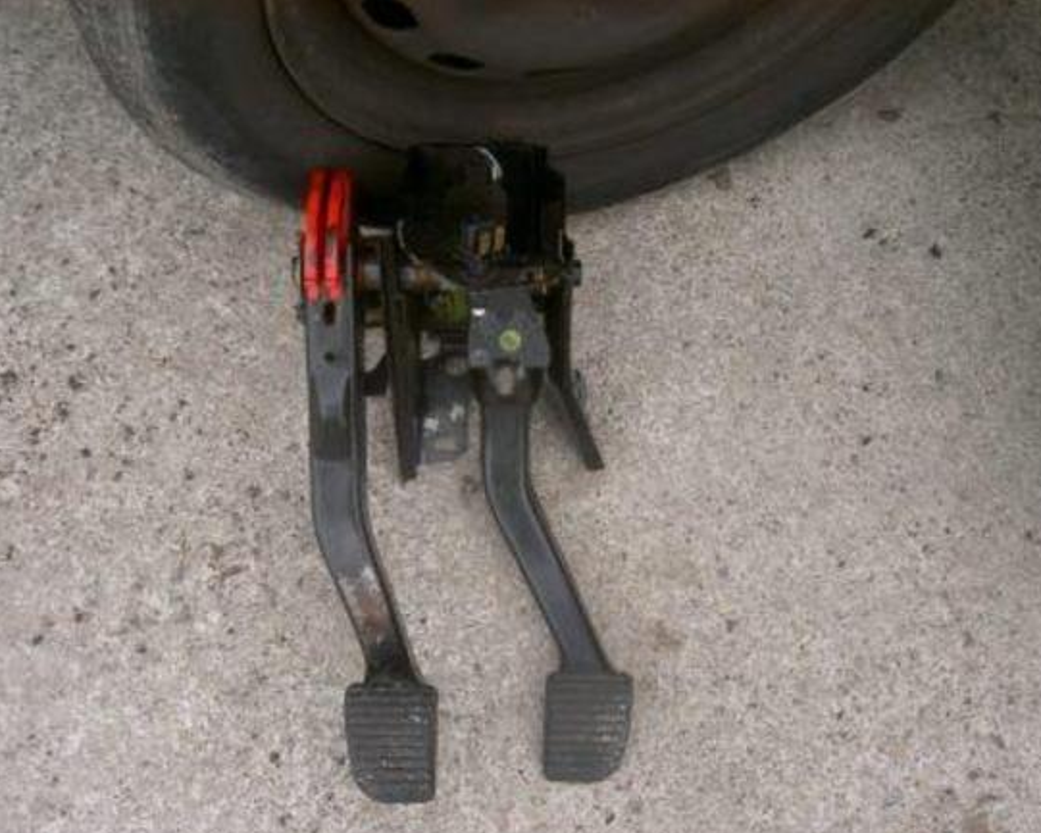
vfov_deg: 33.4
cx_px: 485
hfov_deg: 41.1
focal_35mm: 45
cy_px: 460
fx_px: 1387
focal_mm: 8
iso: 100
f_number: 4.7
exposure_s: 1/244
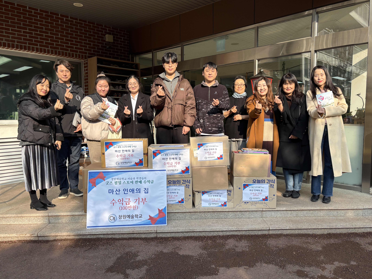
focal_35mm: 27
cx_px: 191
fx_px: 290
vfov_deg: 51.4
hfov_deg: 65.3
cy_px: 139
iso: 50
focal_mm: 5.96
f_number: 1.6
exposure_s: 1/1217
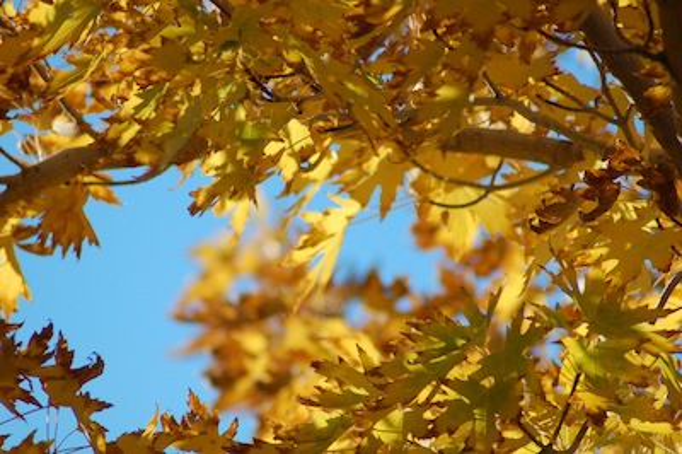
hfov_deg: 4.6
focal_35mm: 450
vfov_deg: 3.0
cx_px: 341
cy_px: 227
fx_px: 8518
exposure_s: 1/500
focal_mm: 300
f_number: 5.6
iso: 200
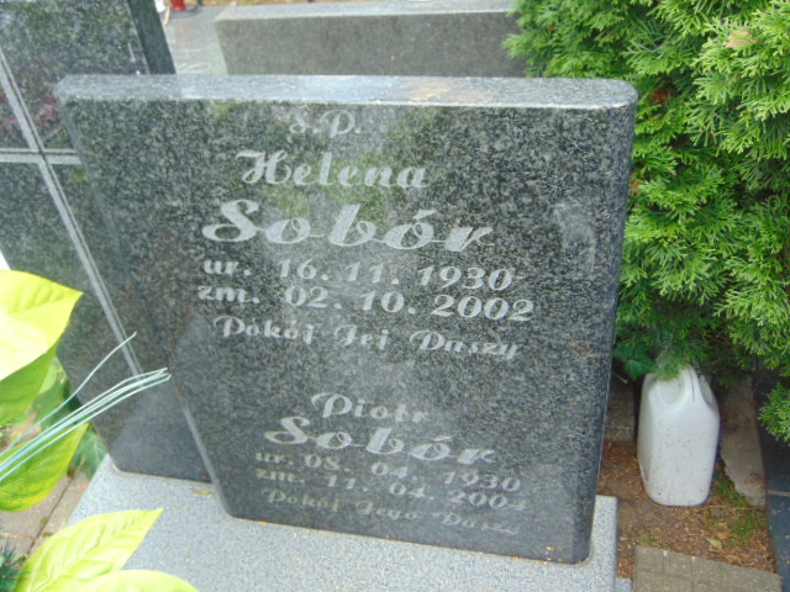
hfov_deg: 52.6
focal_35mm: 35
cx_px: 395
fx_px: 799
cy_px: 296
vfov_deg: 40.7
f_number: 3.2
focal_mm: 6.3
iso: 80
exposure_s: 1/100
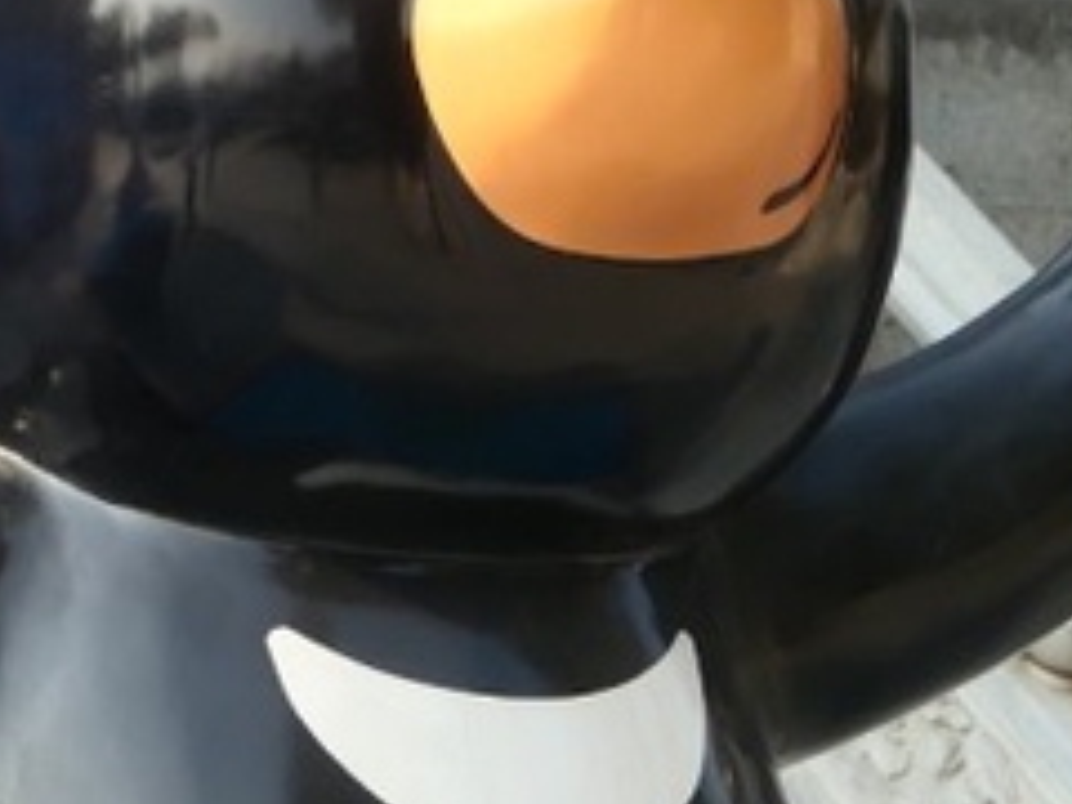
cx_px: 259
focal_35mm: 369
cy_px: 563
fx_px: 11427
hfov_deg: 5.4
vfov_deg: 4.0
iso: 125
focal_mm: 26.4
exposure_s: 1/200
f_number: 4.5
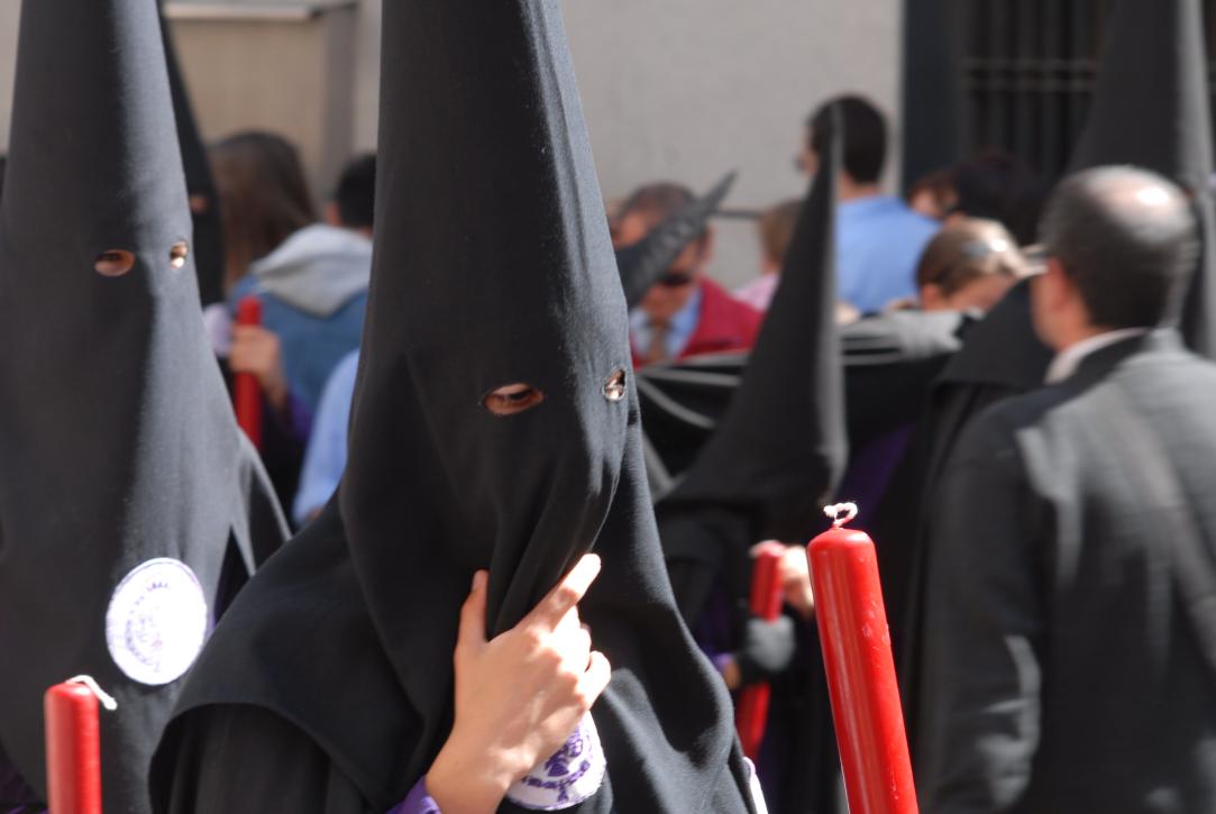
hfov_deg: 13.0
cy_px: 407
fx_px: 5326
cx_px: 608
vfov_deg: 8.7
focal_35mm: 158
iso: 160
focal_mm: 105
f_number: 8
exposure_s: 1/60
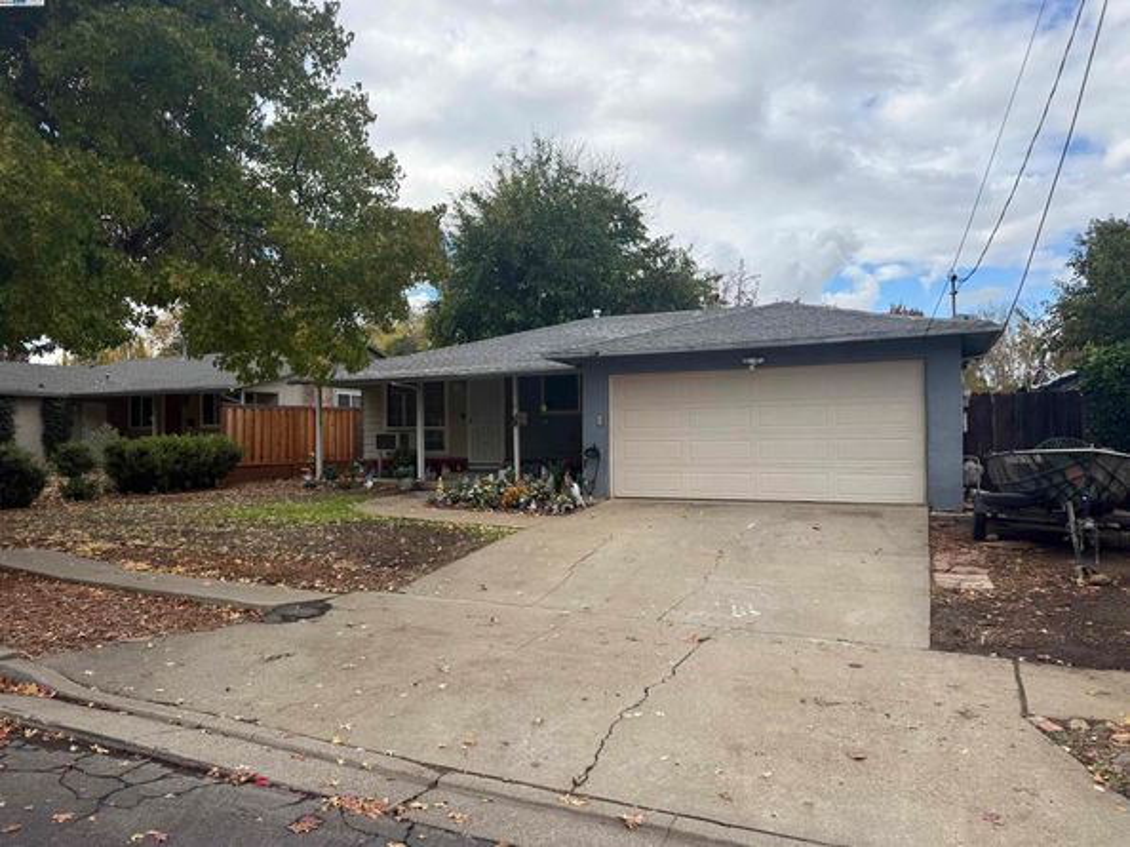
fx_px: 783
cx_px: 565
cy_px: 424
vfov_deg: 56.8
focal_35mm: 24
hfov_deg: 71.6
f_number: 1.78
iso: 80
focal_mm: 6.76
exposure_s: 1/2232
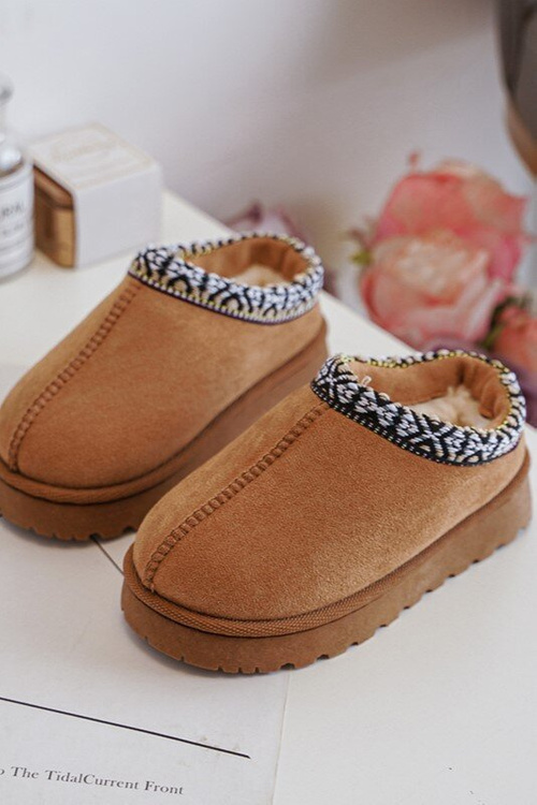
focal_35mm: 50
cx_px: 268
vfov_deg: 39.6
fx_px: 1119
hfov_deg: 27.0
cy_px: 402
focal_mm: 50
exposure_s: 1/100
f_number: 4
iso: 500
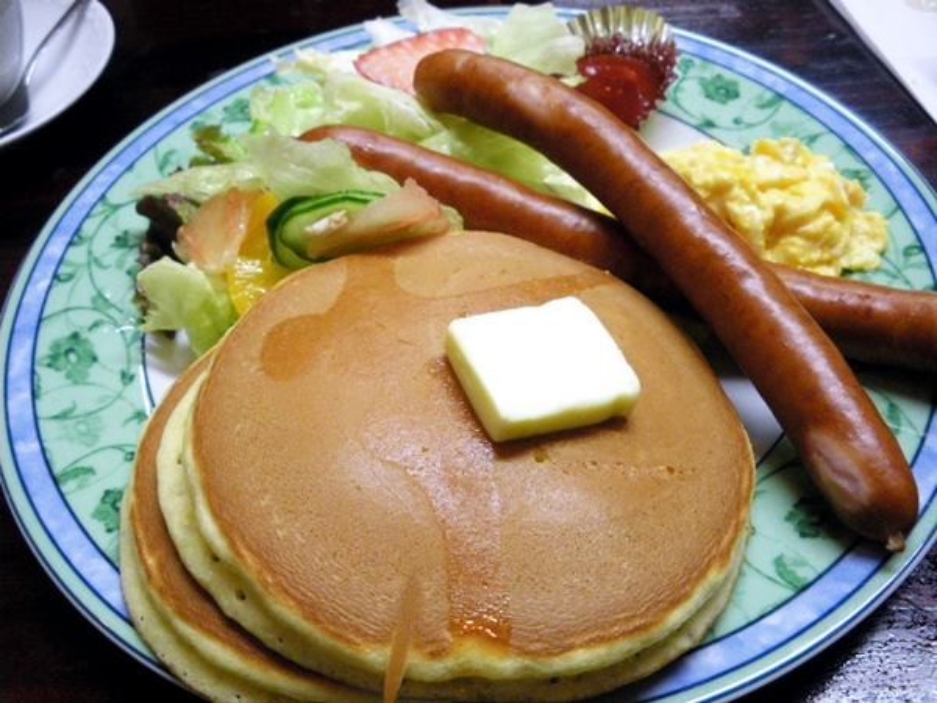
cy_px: 352
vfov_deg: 39.7
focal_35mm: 36
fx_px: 974
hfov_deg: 51.4
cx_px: 468
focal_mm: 6.3
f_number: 3.5
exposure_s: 1/50
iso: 400
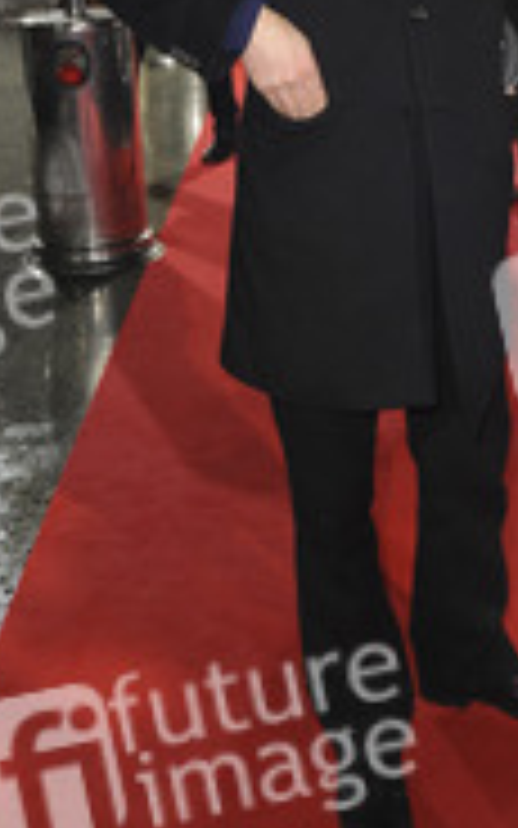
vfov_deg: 27.9
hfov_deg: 18.3
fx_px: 1604
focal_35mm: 71
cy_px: 76
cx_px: 315
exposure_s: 1/80
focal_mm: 32
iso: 800
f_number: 6.3
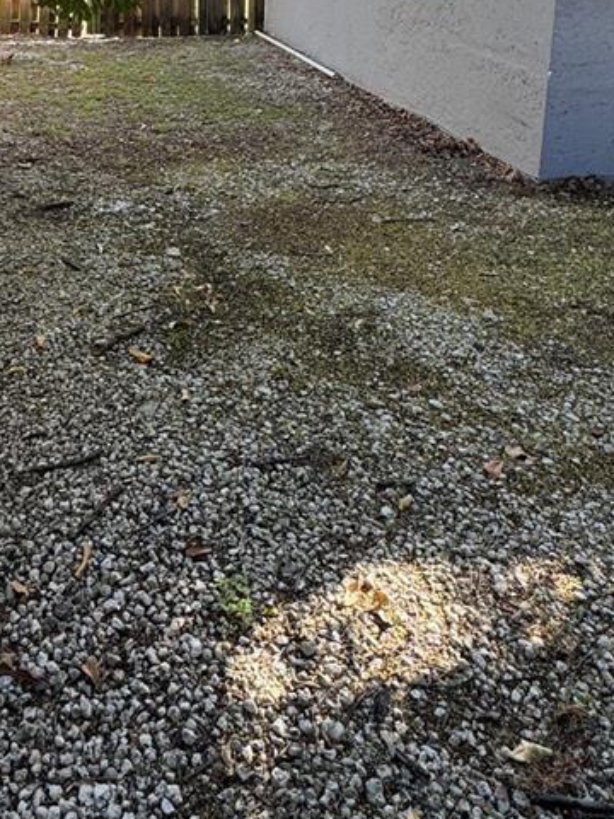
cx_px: 159
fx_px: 828
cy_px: 60
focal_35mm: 35
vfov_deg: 46.6
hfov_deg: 39.7
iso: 50
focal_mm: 2.22
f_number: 2.2
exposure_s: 1/99
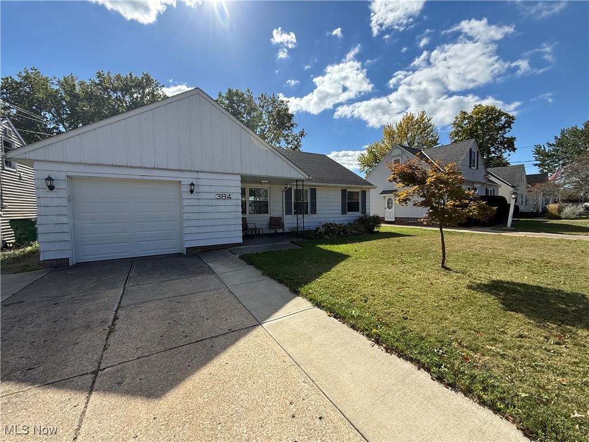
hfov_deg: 102.1
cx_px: 294
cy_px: 221
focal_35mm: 14
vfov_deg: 85.7
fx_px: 238
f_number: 2.2
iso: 64
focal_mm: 2.22
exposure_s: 1/1656
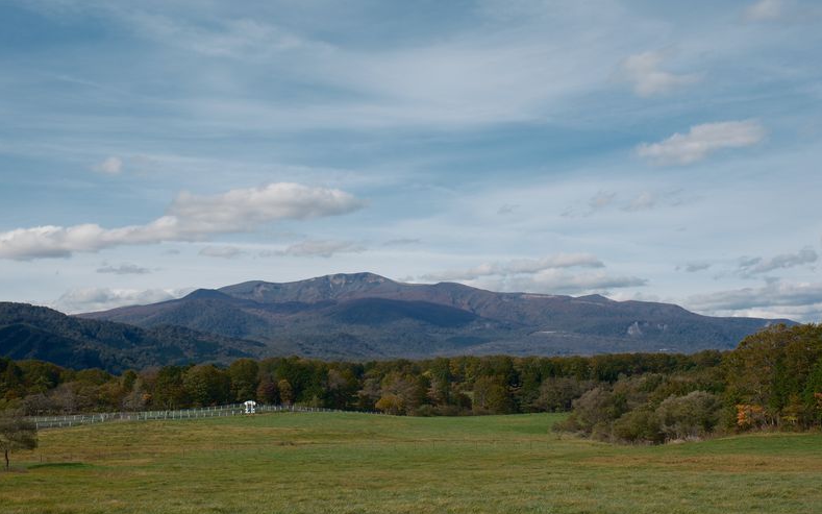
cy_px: 237
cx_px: 396
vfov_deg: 28.6
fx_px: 1008
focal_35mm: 45
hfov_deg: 44.4
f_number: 8
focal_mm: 28.3
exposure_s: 1/250
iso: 125
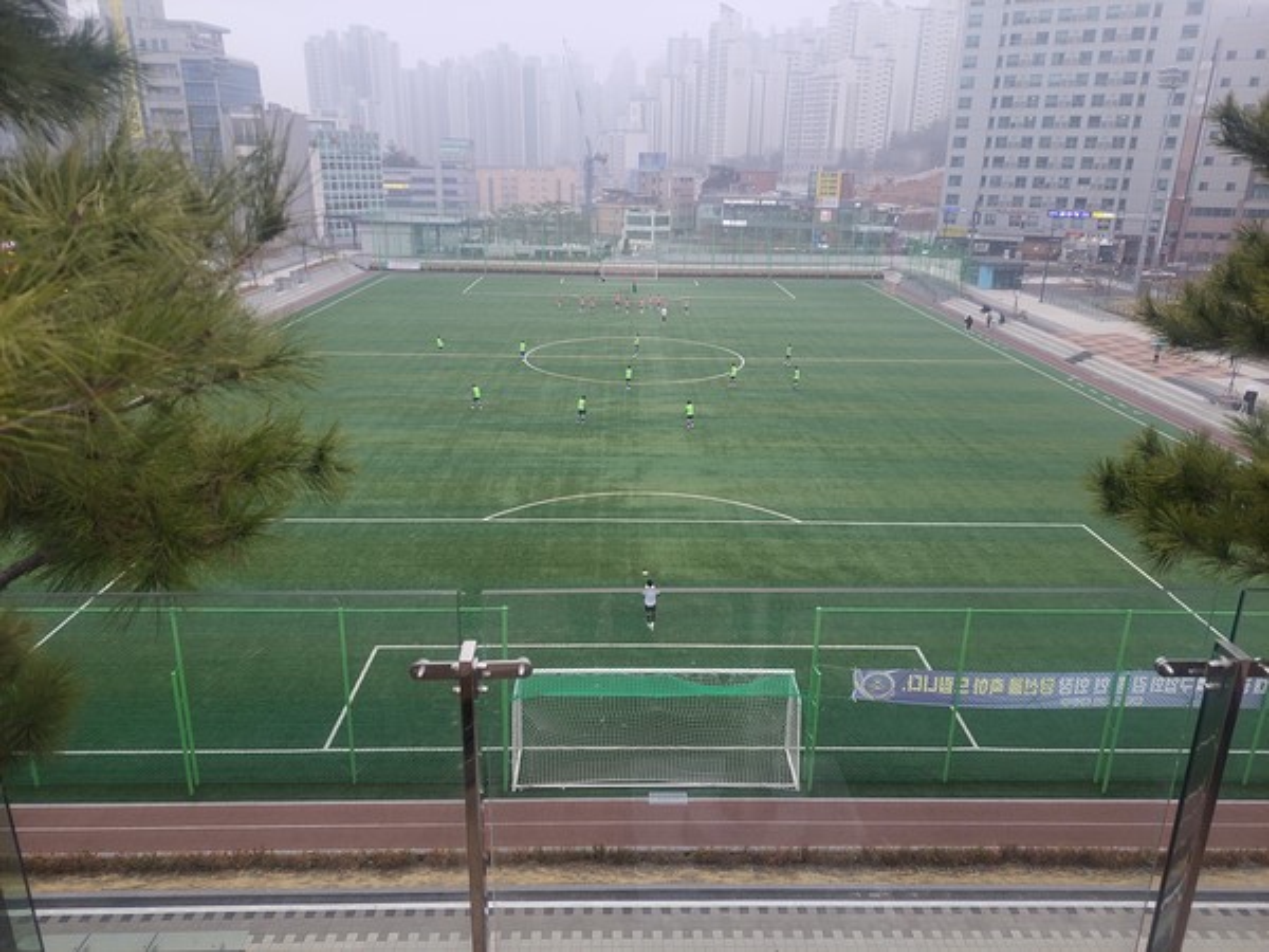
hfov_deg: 71.6
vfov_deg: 56.8
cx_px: 634
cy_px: 476
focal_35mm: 24
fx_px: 880
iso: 100
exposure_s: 1/120
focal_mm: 5.23
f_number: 1.8
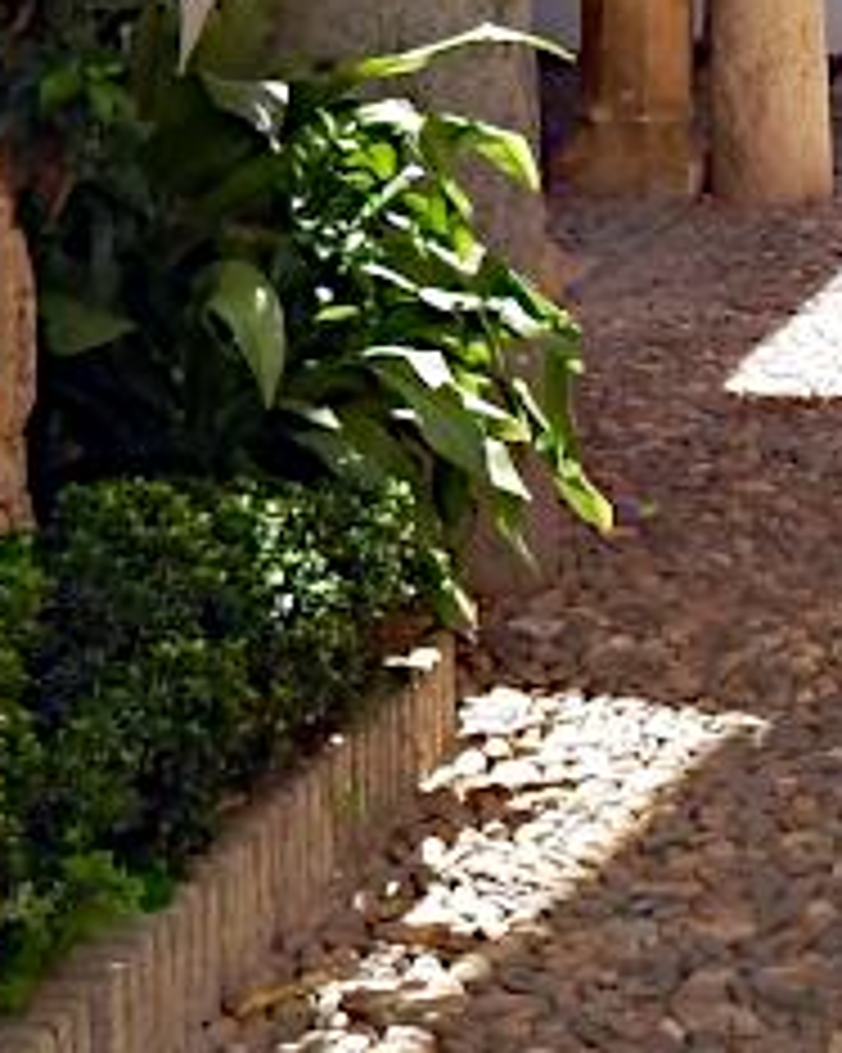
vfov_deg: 16.2
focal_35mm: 115
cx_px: 1238
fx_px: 3585
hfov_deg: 12.7
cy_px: -130
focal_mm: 4
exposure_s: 1/500
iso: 125
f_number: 3
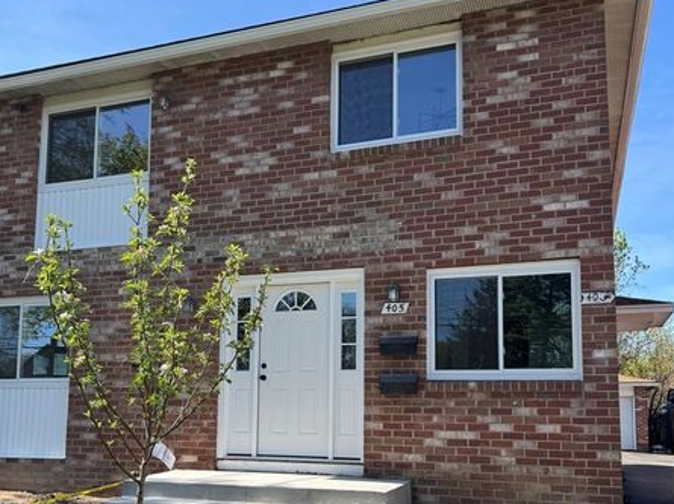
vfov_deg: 39.1
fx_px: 700
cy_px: 341
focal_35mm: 36
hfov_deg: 51.3
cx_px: 306
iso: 80
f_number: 1.78
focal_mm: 6.76
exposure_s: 1/1818
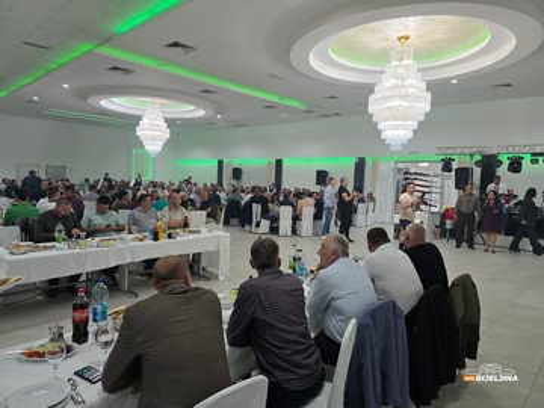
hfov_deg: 73.9
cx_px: 272
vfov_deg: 58.9
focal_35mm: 23
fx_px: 361
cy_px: 204
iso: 320
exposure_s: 1/100
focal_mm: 6.3
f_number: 1.7
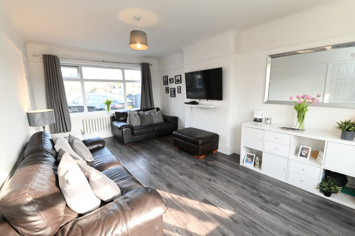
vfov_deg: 77.2
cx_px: 178
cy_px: 118
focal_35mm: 15
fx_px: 148
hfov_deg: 100.4
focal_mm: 15
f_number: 10
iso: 5000
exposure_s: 1/200
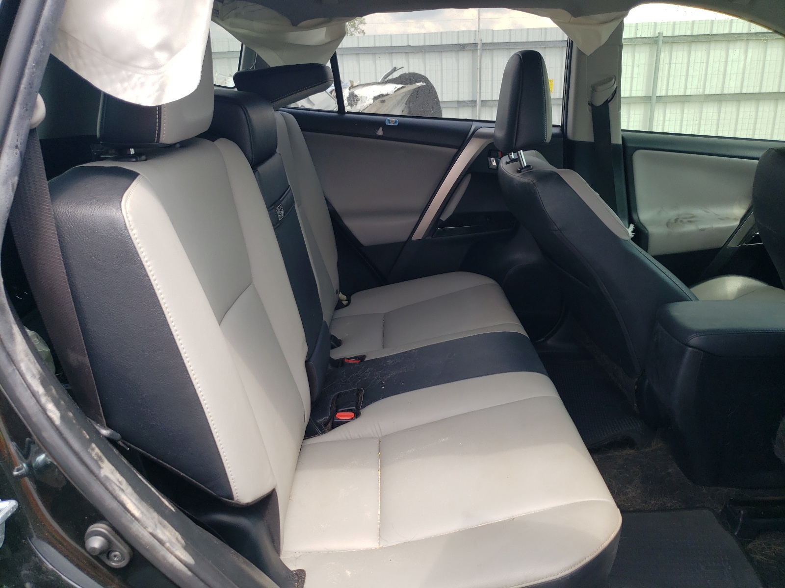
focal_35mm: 26
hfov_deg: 67.3
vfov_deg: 53.1
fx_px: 590
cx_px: 392
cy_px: 294
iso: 50
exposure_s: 1/286
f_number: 1.5
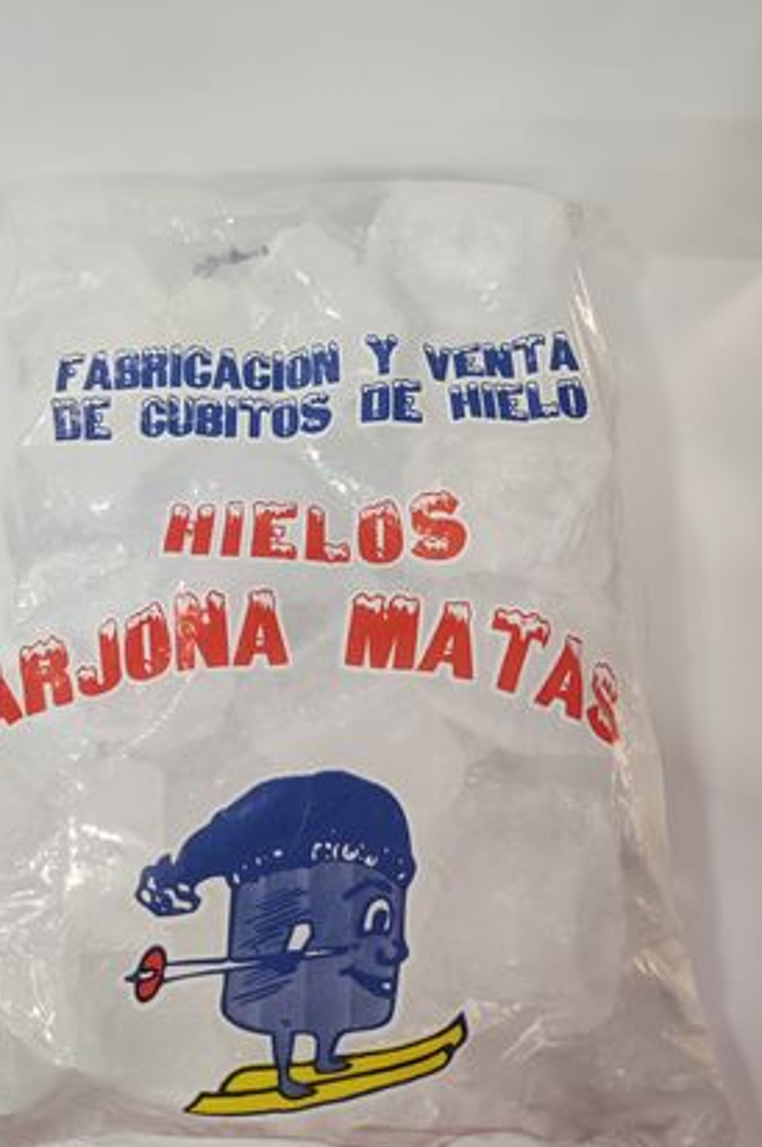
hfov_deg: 46.2
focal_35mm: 28
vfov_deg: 65.5
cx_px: 323
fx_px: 890
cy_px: 571
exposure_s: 1/50
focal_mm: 4.74
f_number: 1.79
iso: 287
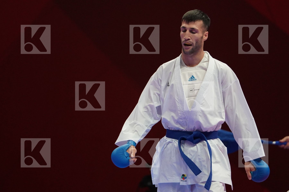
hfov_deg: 5.0
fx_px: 3323
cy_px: 96
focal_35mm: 414
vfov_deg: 3.3
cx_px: 144
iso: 2500
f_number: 4
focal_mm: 276
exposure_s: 1/1000
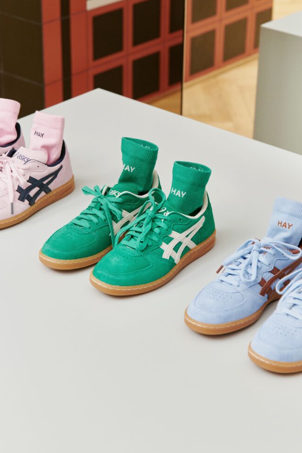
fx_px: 1133
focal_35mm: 90
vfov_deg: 22.6
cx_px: 168
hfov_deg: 15.2
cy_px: 174
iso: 800
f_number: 5.6
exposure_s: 1/13
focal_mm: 70
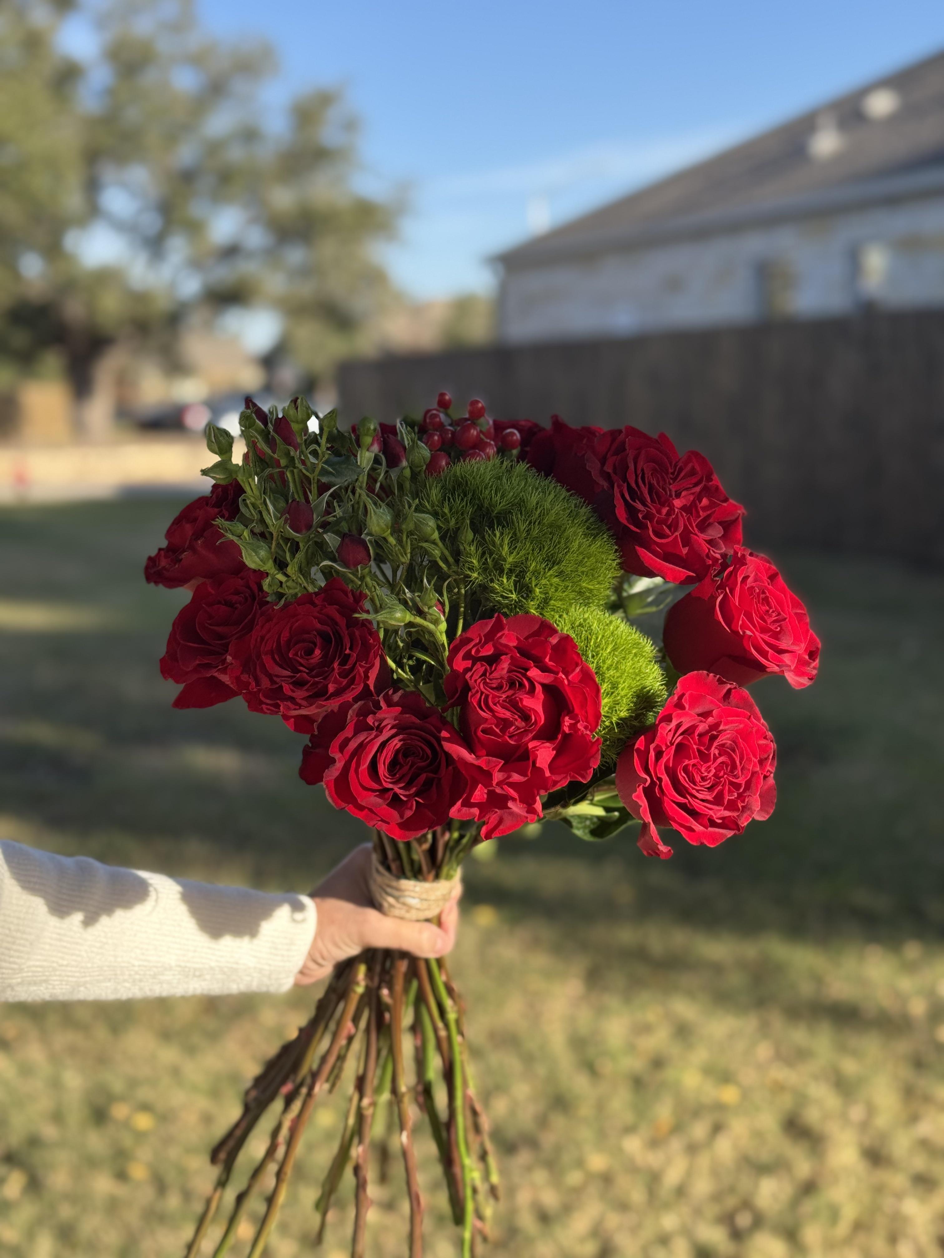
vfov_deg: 39.7
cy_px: 629
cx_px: 472
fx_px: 1745
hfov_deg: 30.3
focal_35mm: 48
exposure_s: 1/1133
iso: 64
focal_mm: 6.76
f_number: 1.78
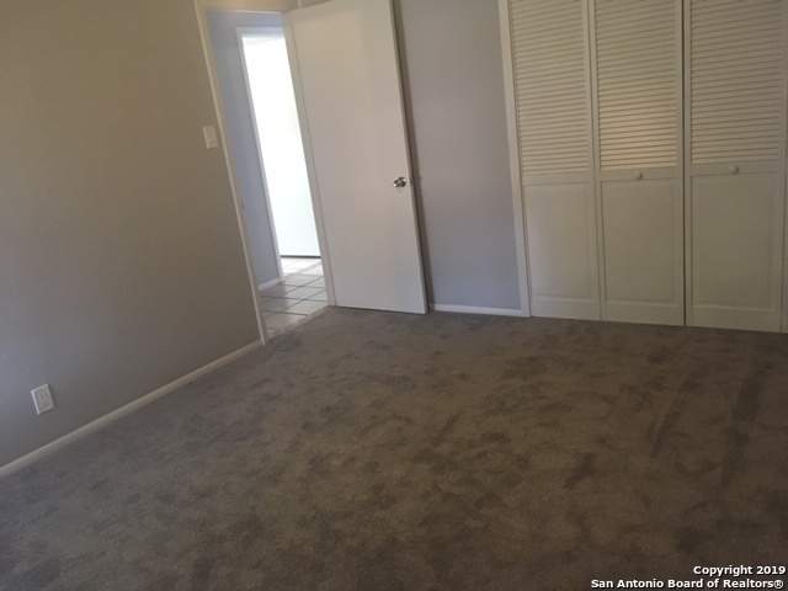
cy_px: 296
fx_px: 660
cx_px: 394
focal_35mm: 29
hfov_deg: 61.7
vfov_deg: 48.2
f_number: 2.2
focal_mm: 4.15
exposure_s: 1/20
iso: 200
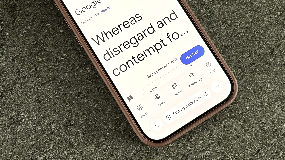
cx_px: 141
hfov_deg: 30.2
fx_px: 529
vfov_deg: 17.1
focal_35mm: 70
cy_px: 34
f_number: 1.6
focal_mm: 5.96
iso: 64
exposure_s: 1/60
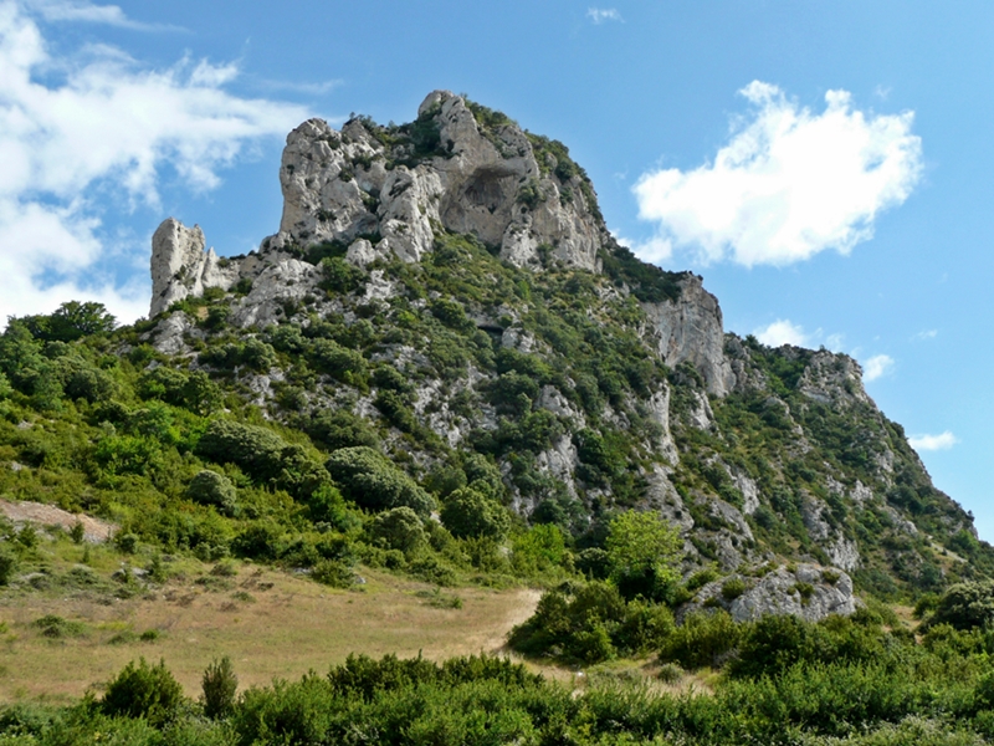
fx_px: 1436
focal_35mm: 50
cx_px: 497
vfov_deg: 29.1
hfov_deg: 38.2
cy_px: 373
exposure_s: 1/500
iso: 100
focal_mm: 8.2
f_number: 4.2
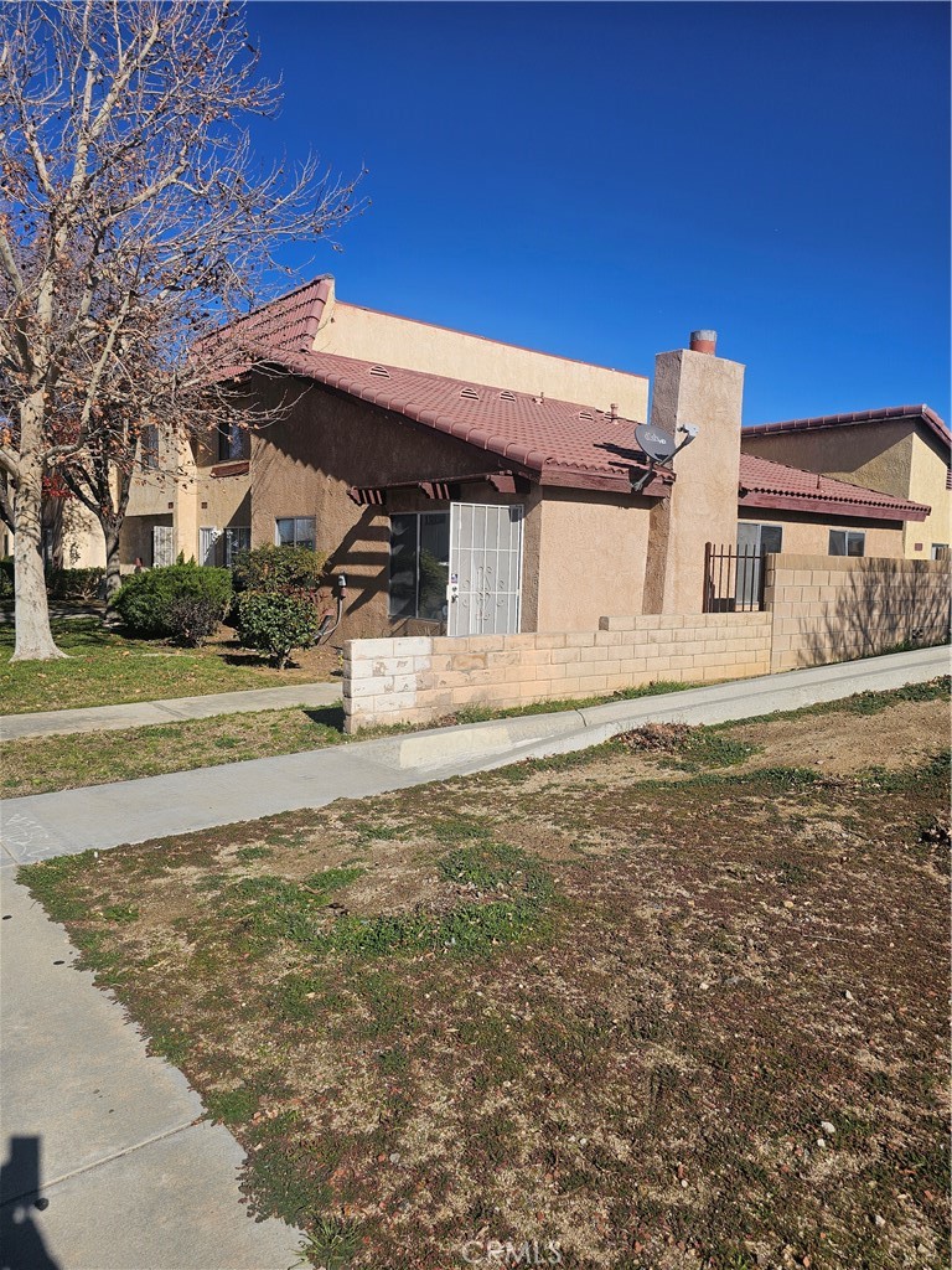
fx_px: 843
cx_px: 476
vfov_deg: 73.9
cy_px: 635
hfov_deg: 58.9
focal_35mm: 23
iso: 10
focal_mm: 6.3
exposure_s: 1/1493
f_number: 1.7
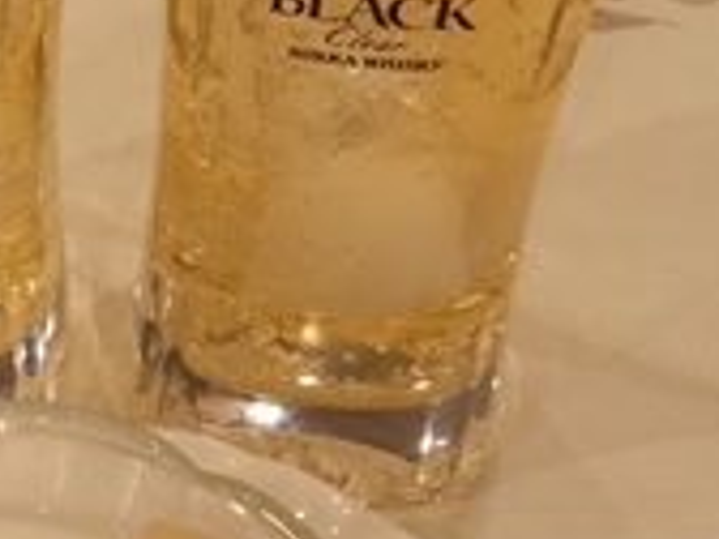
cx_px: -73
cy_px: 376
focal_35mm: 95
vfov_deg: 15.5
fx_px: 1973
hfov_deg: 19.8
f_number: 1.8
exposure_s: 1/60
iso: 200
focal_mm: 4.65
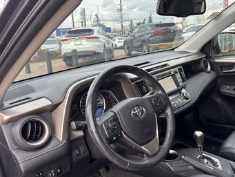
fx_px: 217
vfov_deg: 44.2
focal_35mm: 32
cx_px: 130
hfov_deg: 56.7
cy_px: 93
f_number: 1.6
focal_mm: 5.96
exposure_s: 1/121
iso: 50
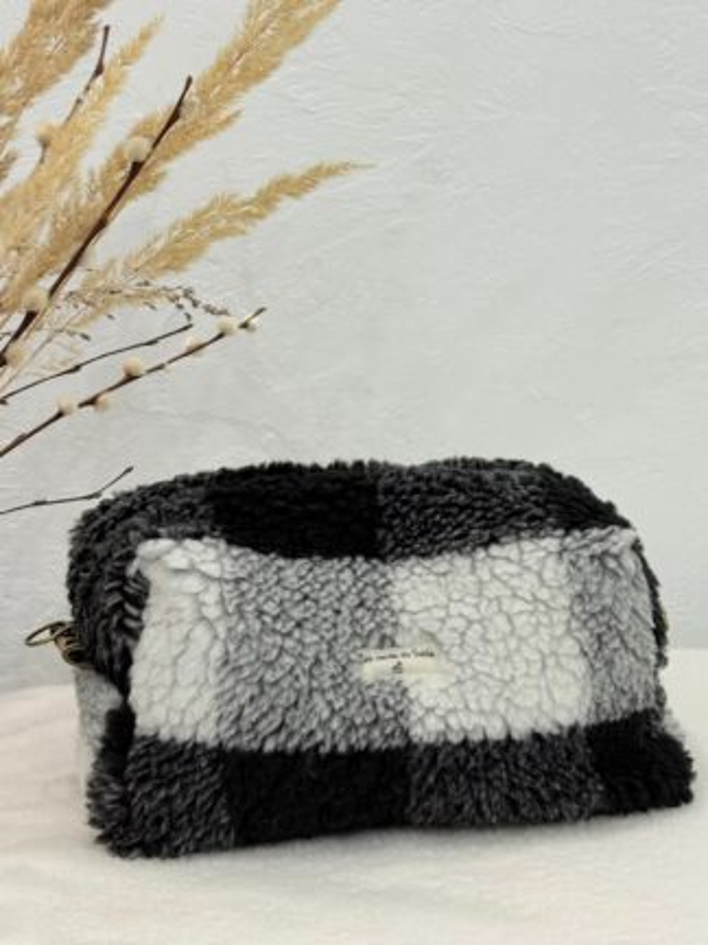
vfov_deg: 39.7
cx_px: 354
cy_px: 472
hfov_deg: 30.3
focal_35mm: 48
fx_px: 1309
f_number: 1.78
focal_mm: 6.76
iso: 100
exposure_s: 1/60
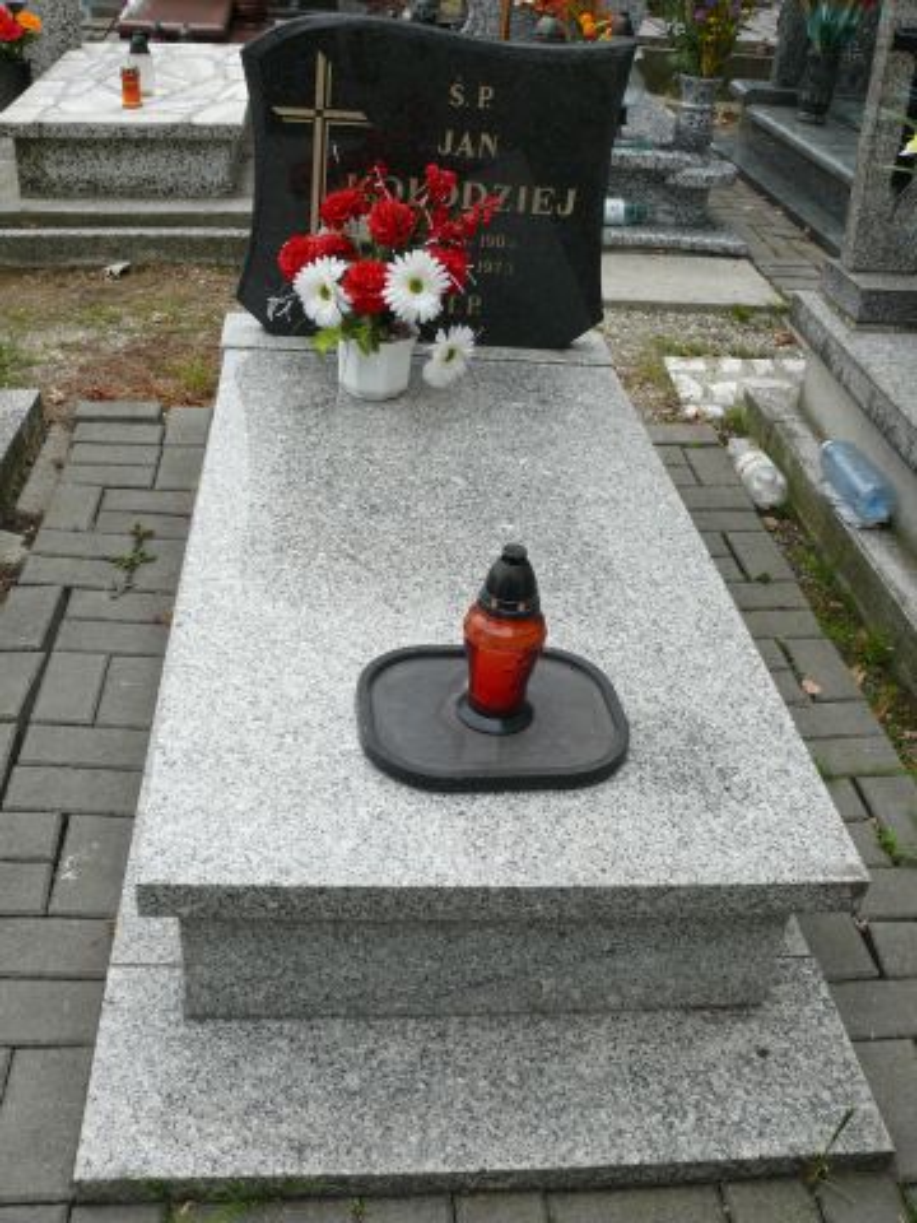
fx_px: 1236
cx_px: 458
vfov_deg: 52.6
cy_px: 612
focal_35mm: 35
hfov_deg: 40.7
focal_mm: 7.4
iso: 100
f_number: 4
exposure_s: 1/200
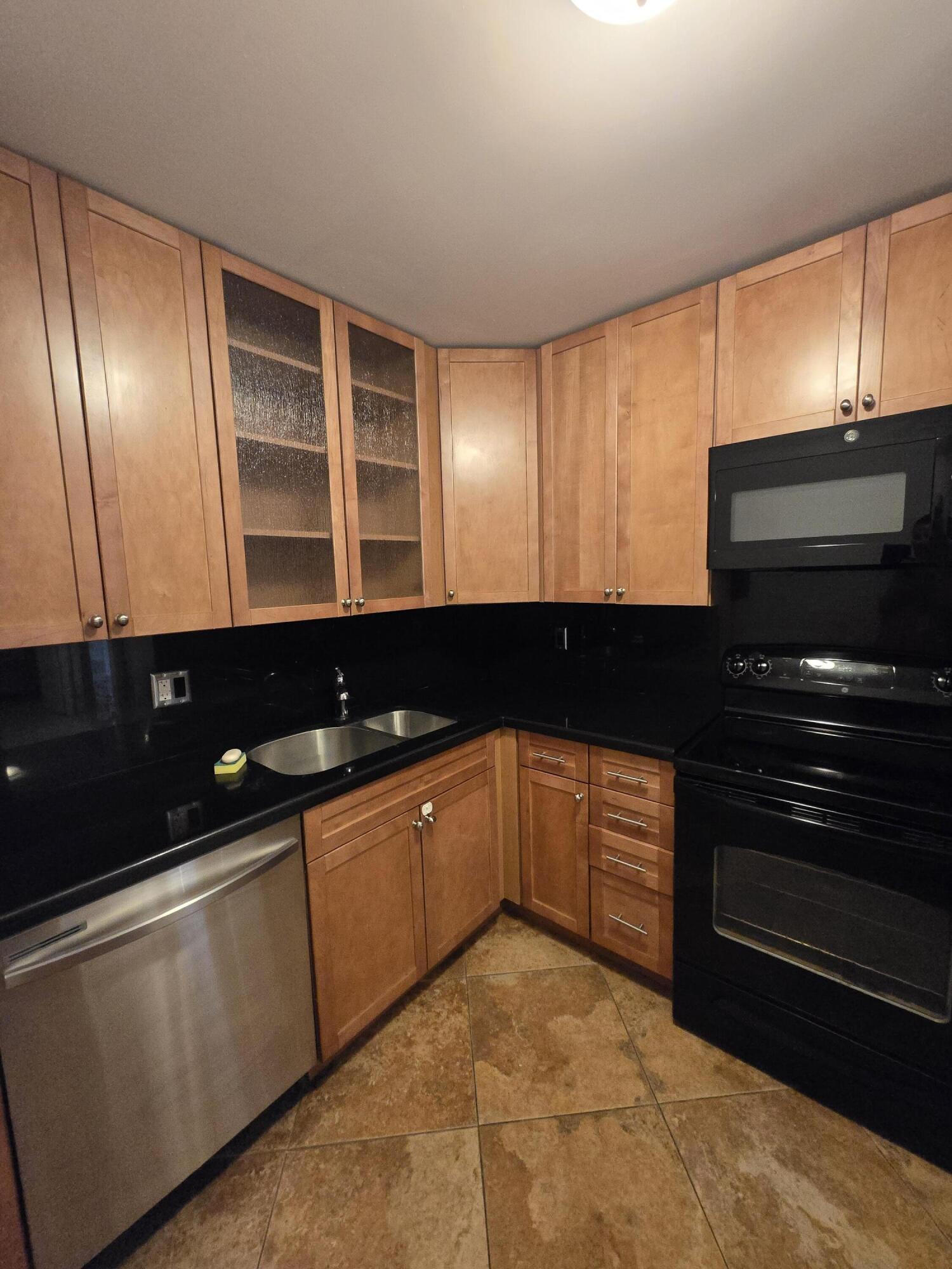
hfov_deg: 89.9
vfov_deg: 106.2
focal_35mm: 13
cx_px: 476
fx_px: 477
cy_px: 634
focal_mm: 1.7
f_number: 2.2
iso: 1000
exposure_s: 1/60
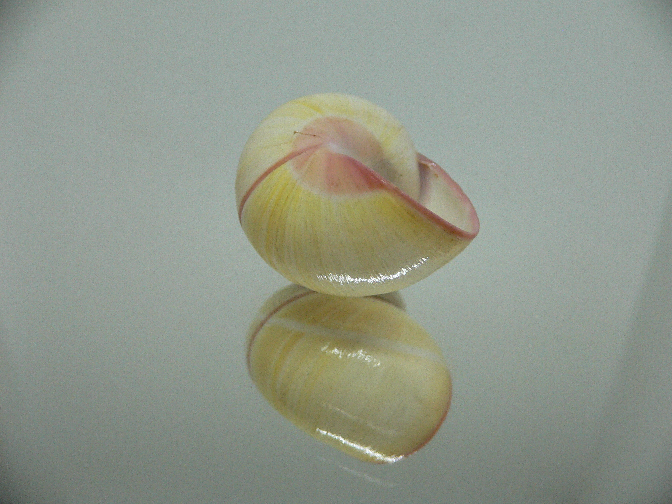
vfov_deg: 40.7
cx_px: 336
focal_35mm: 35
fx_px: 679
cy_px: 252
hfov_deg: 52.6
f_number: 2.8
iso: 200
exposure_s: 1/60
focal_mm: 4.6
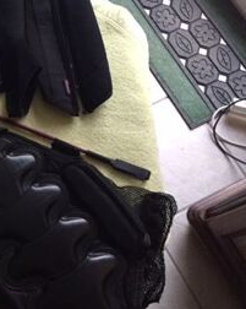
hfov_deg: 25.6
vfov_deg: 34.7
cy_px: 123
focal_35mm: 54
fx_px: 492
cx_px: -35
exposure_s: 1/20
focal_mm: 4.15
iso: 250
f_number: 2.2
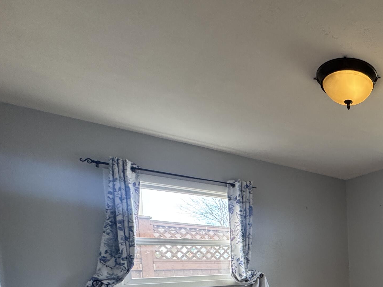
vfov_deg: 41.7
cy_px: 289
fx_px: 321
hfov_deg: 51.0
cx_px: 373
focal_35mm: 29
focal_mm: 2.22
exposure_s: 1/120
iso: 320
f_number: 2.2
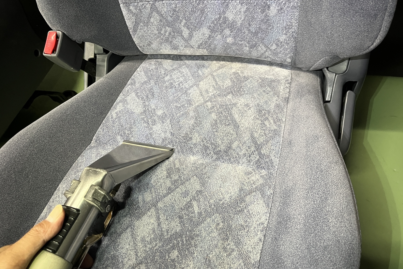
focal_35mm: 28
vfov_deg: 46.4
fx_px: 313
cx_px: 201
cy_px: 142
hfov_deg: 65.5
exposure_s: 1/60
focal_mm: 5.1
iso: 400
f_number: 1.6
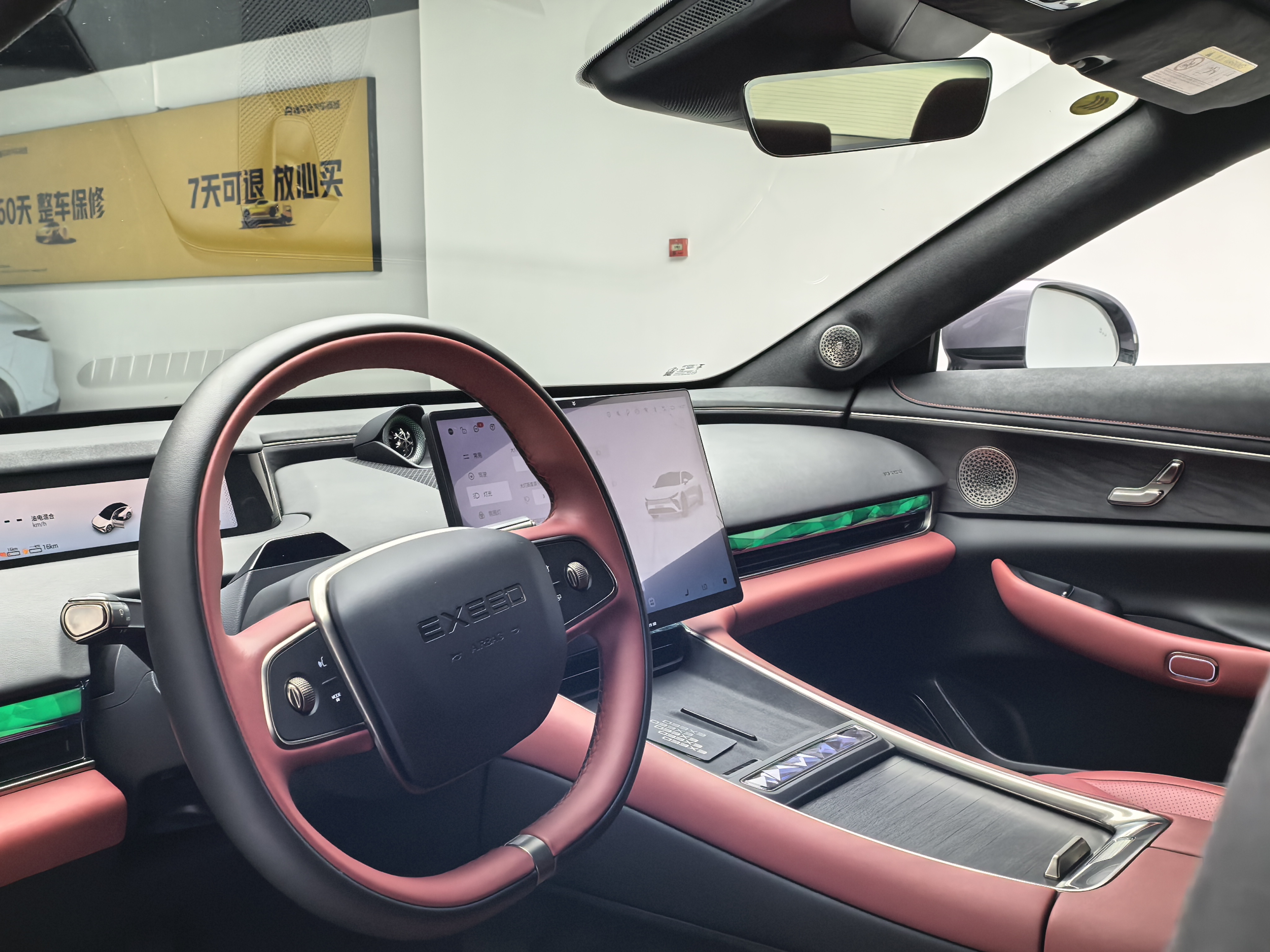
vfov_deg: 38.7
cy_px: 476
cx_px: 635
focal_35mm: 37
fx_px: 1357
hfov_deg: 50.1
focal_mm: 8.5
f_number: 4
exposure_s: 1/100
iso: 200
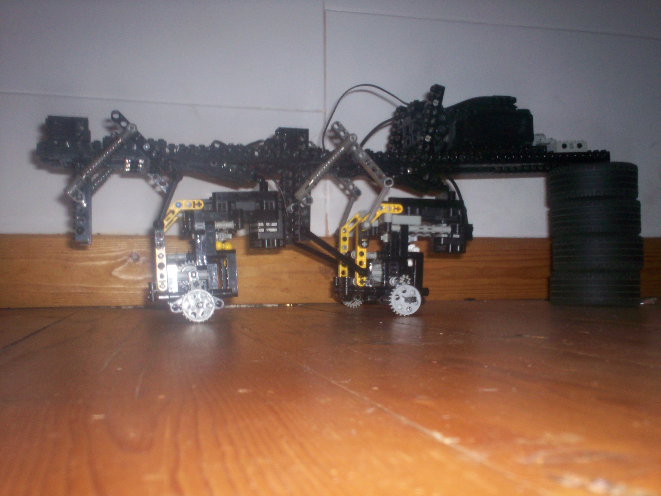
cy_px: 253
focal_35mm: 37
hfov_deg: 50.1
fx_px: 707
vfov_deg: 38.7
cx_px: 338
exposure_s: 1/60
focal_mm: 6
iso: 140
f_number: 4.5
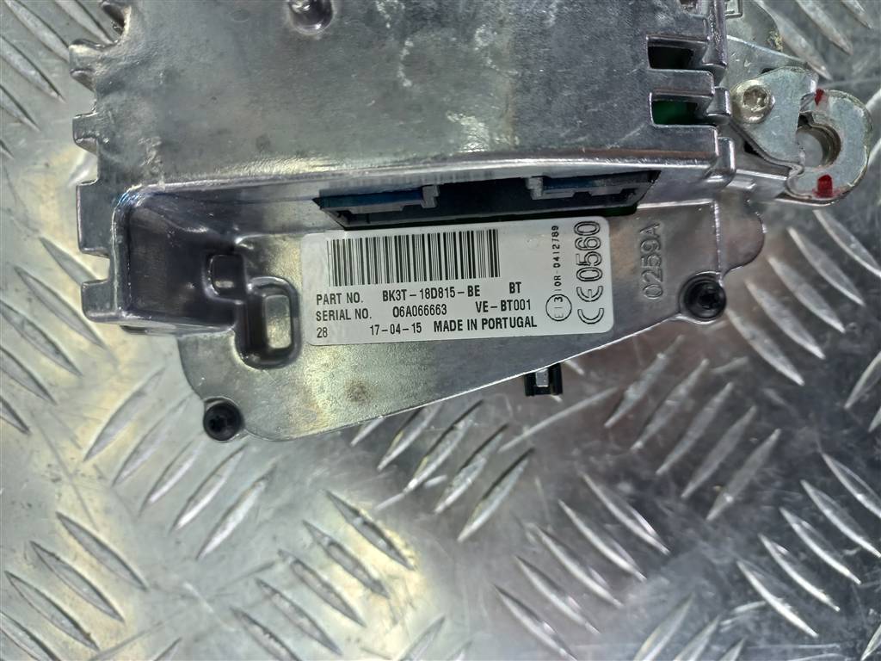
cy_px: 330
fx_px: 636
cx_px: 440
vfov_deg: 54.9
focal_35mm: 25
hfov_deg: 69.4
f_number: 1.8
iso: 50
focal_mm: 4.6
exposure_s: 1/50
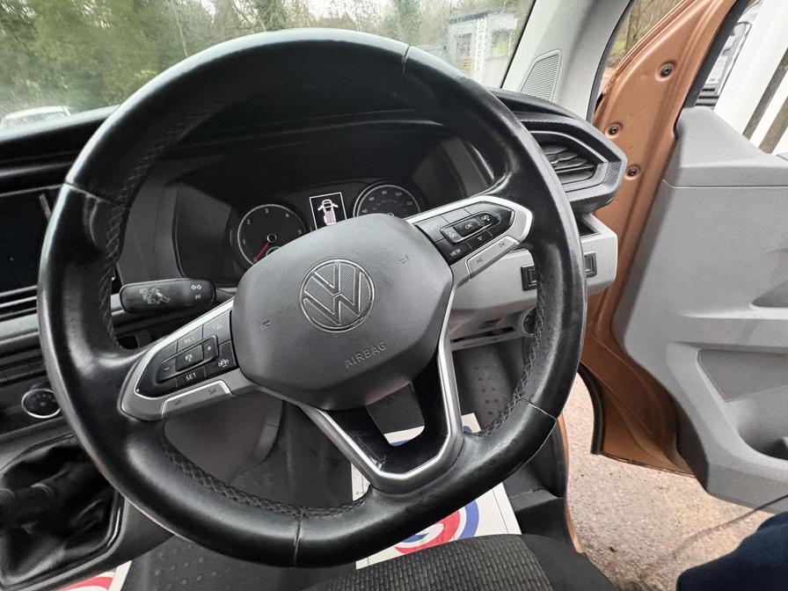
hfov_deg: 102.1
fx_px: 319
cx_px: 394
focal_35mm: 14
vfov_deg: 85.7
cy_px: 296
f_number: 2.2
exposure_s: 1/40
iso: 800
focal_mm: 2.22
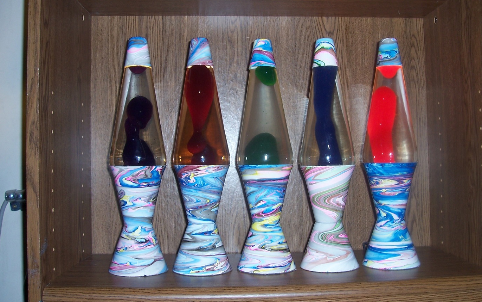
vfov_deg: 34.4
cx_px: 247
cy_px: 142
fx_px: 486
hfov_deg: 52.7
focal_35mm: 37
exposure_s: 1/60
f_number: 2.7
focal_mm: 5.6
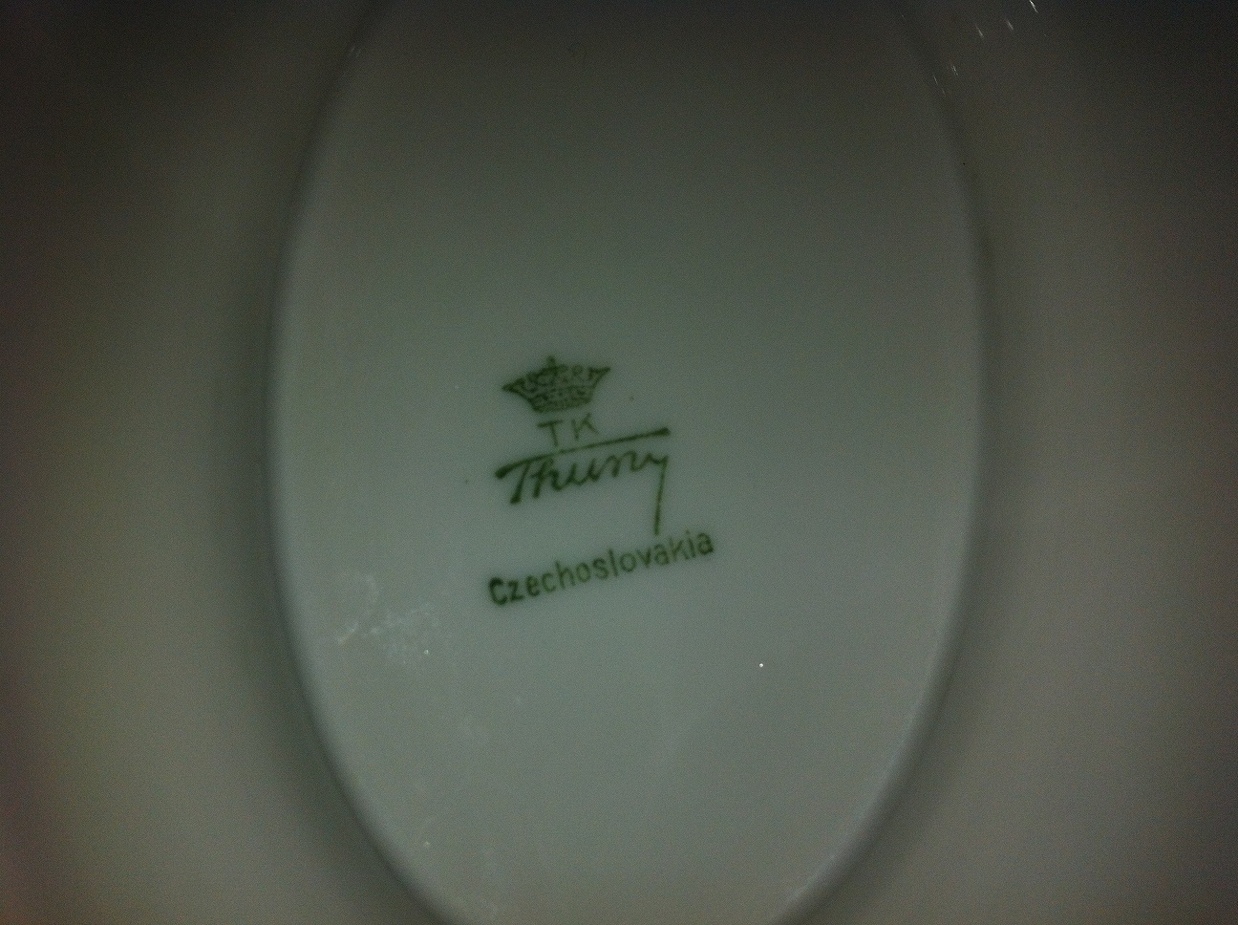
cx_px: 619
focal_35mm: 35
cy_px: 462
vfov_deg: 40.6
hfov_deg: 52.7
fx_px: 1250
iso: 80
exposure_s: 1/1920
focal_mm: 3.85
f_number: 2.8
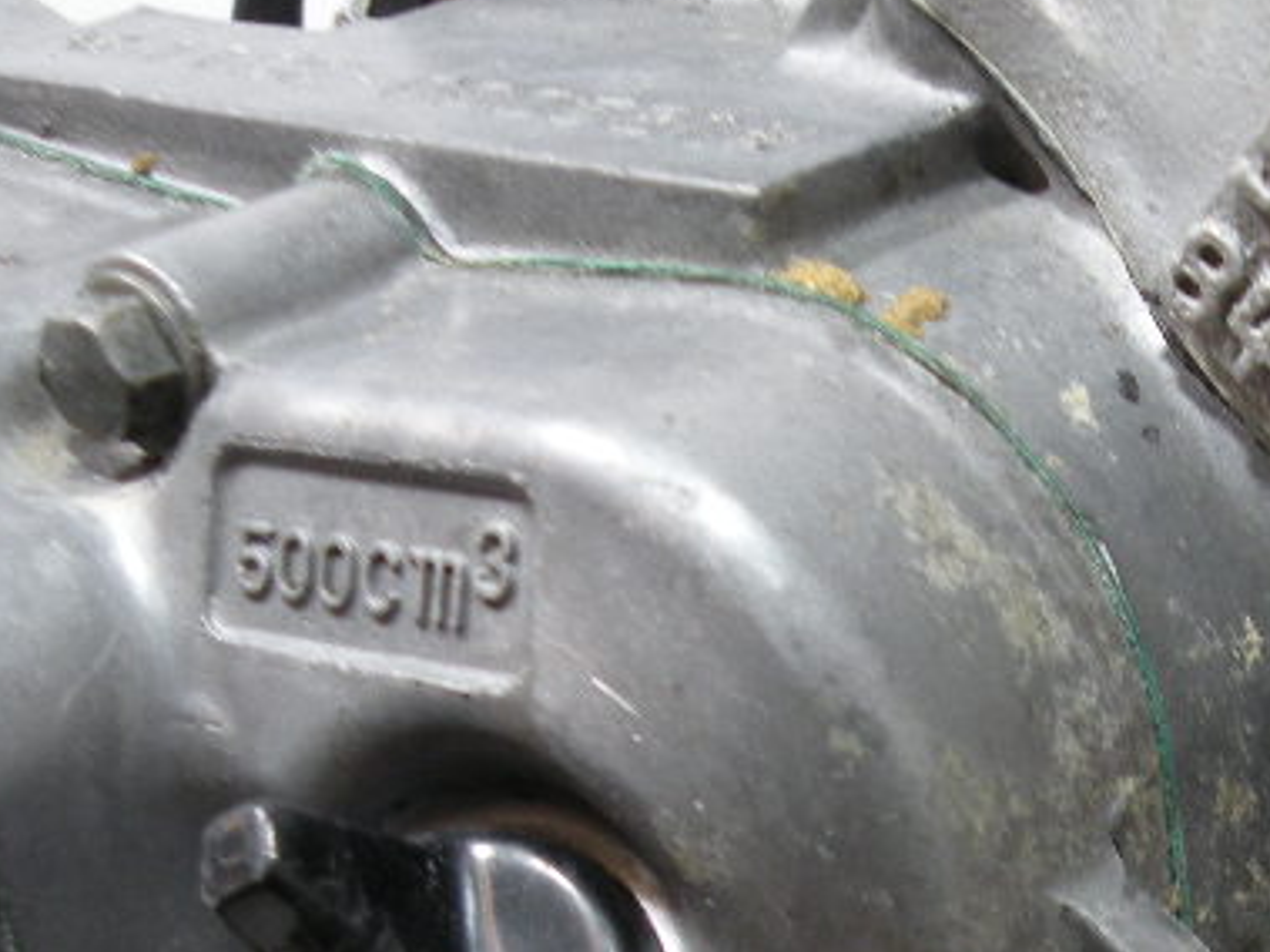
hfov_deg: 25.5
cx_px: 1247
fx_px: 2677
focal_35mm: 73
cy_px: 1234
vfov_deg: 18.7
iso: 107
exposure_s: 1/61
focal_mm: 4.7
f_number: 2.8
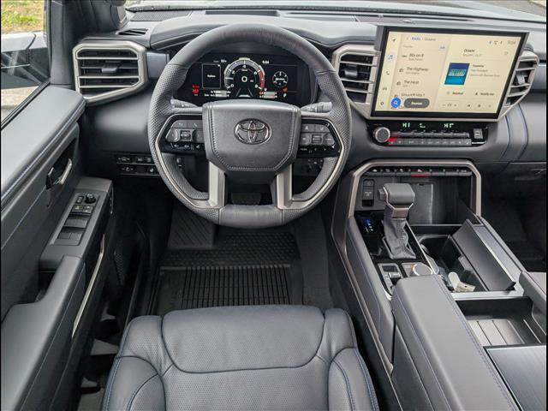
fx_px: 380
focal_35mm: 24
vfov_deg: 56.8
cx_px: 274
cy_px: 206
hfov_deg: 71.6
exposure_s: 1/152
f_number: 1.68
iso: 21
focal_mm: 6.9
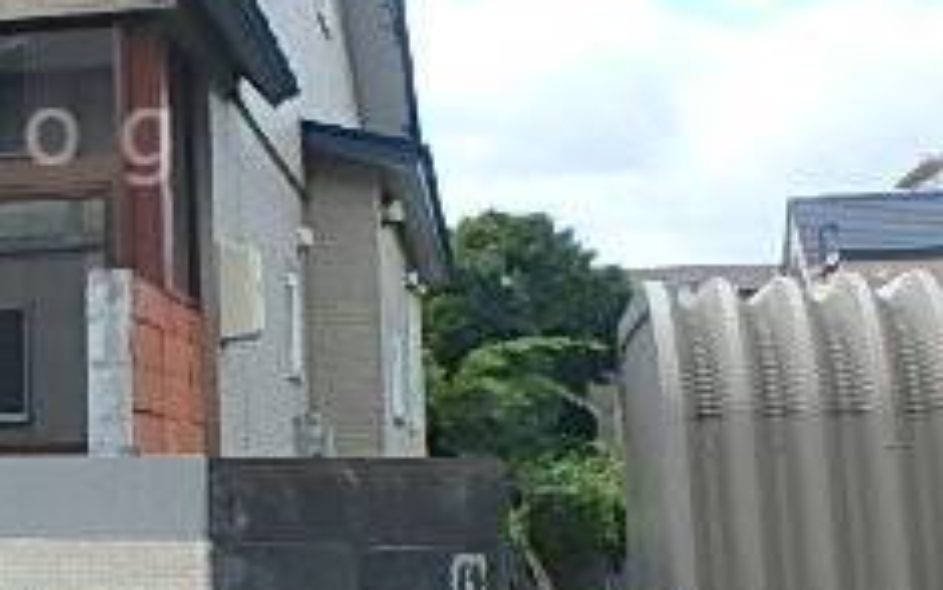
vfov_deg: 17.3
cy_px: 136
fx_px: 1928
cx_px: -80
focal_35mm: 75
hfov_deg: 25.6
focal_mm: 4.7
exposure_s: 1/400
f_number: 4.3
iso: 125
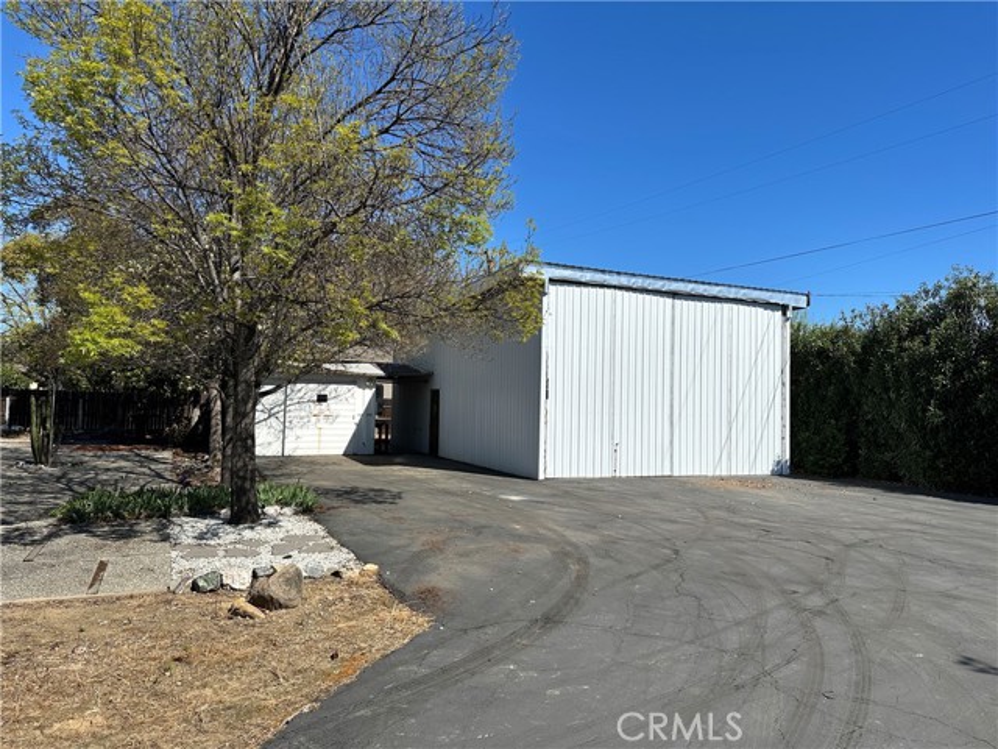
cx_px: 499
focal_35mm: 24
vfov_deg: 56.8
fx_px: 692
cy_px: 374
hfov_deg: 71.6
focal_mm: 6.86
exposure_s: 1/5525
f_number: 1.78
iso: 80
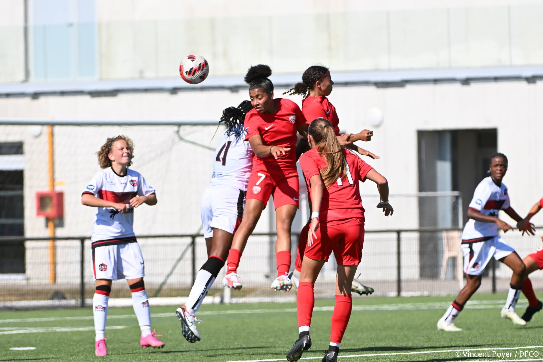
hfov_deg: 5.7
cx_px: 272
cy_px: 181
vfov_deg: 3.8
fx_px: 5431
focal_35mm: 360
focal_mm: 240
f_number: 4
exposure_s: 1/2000
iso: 250
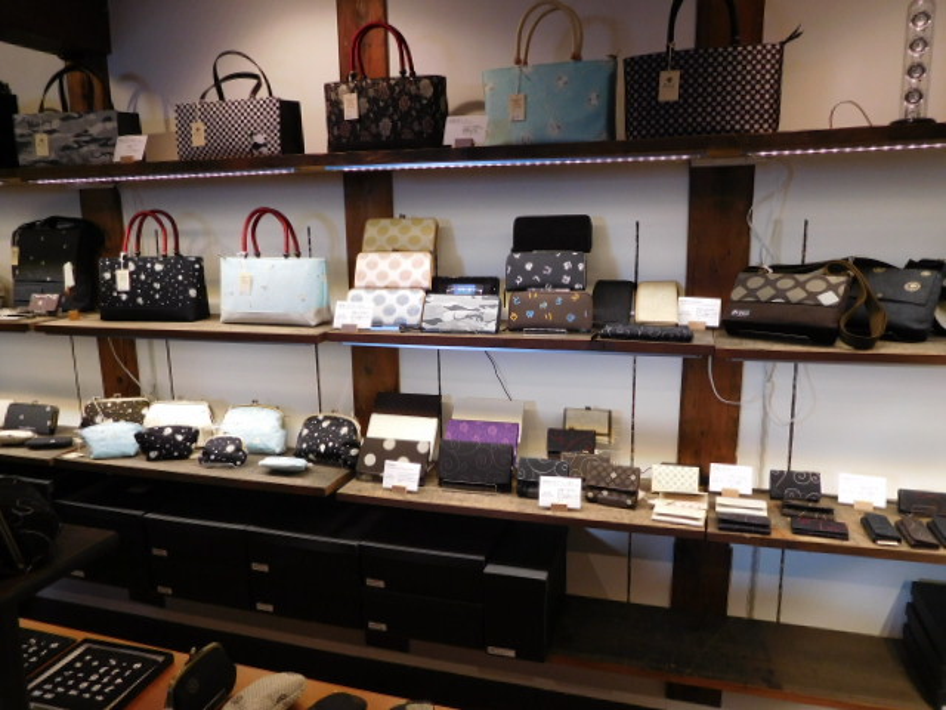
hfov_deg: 69.4
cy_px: 355
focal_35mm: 25
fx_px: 683
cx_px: 473
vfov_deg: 54.9
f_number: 3.4
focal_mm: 4.5
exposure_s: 1/30
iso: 160
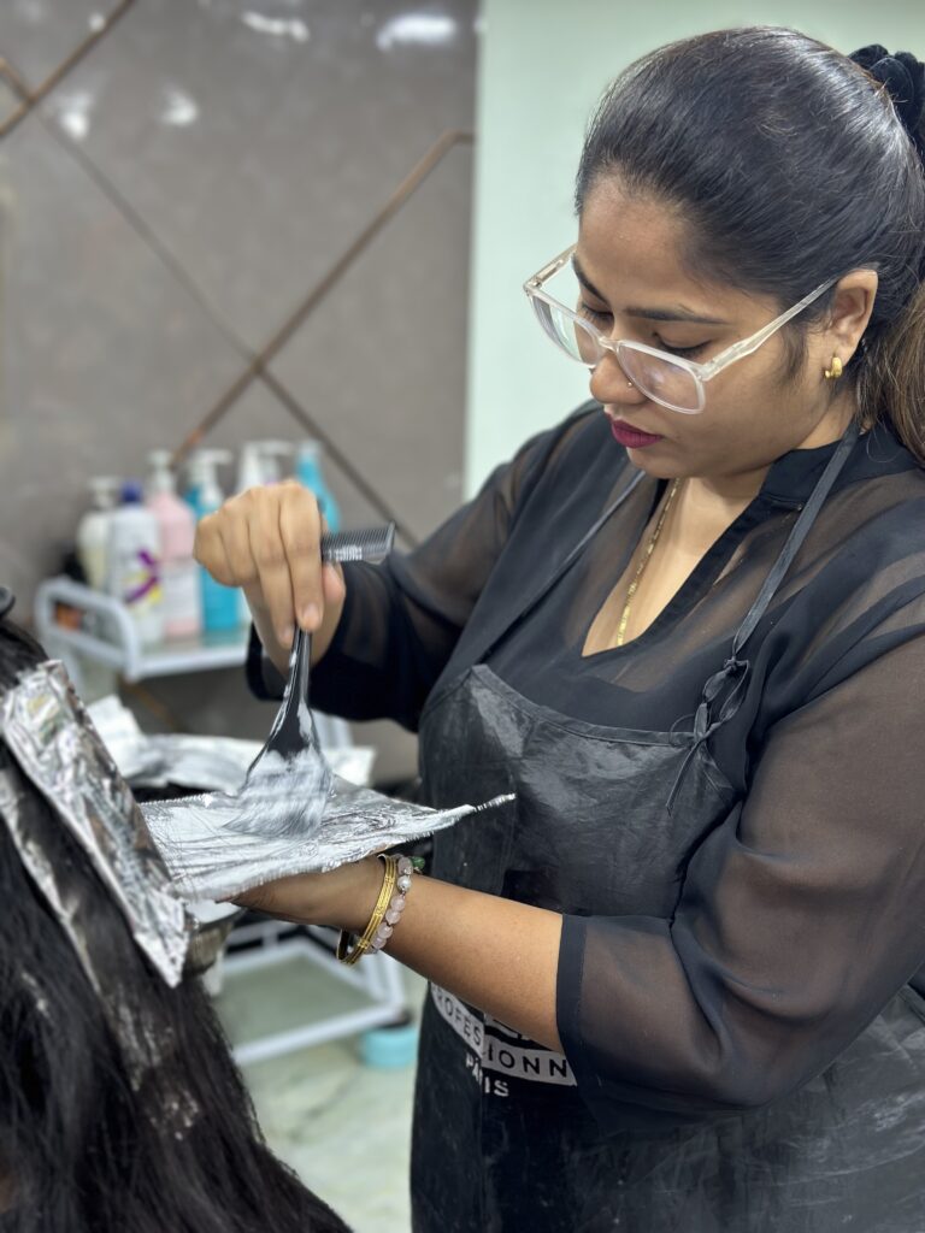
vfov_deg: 39.7
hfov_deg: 30.3
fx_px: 1710
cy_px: 616
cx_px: 462
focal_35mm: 48
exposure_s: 1/50
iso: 80
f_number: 1.78
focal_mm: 6.86
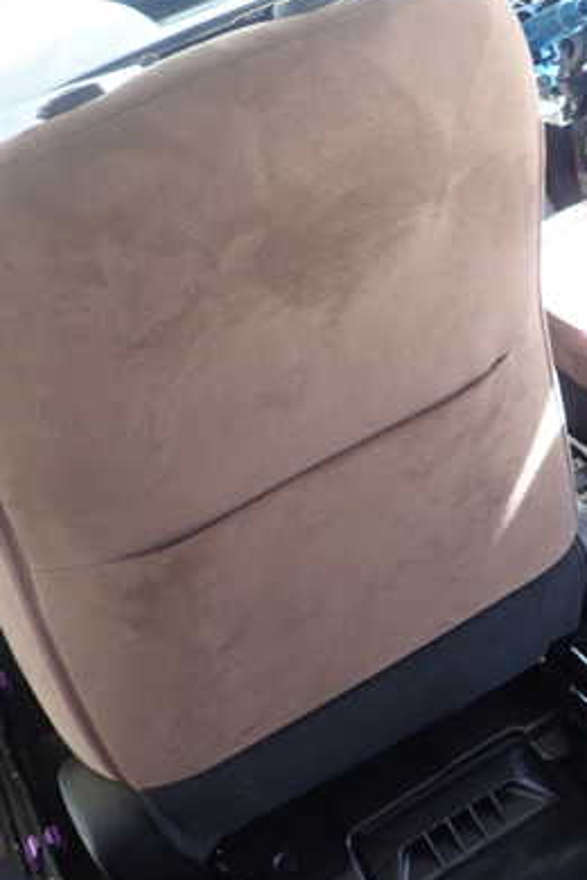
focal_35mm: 40
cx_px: 244
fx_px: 978
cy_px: 458
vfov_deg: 48.4
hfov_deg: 33.3
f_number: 2
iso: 250
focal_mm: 4.5
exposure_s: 1/30
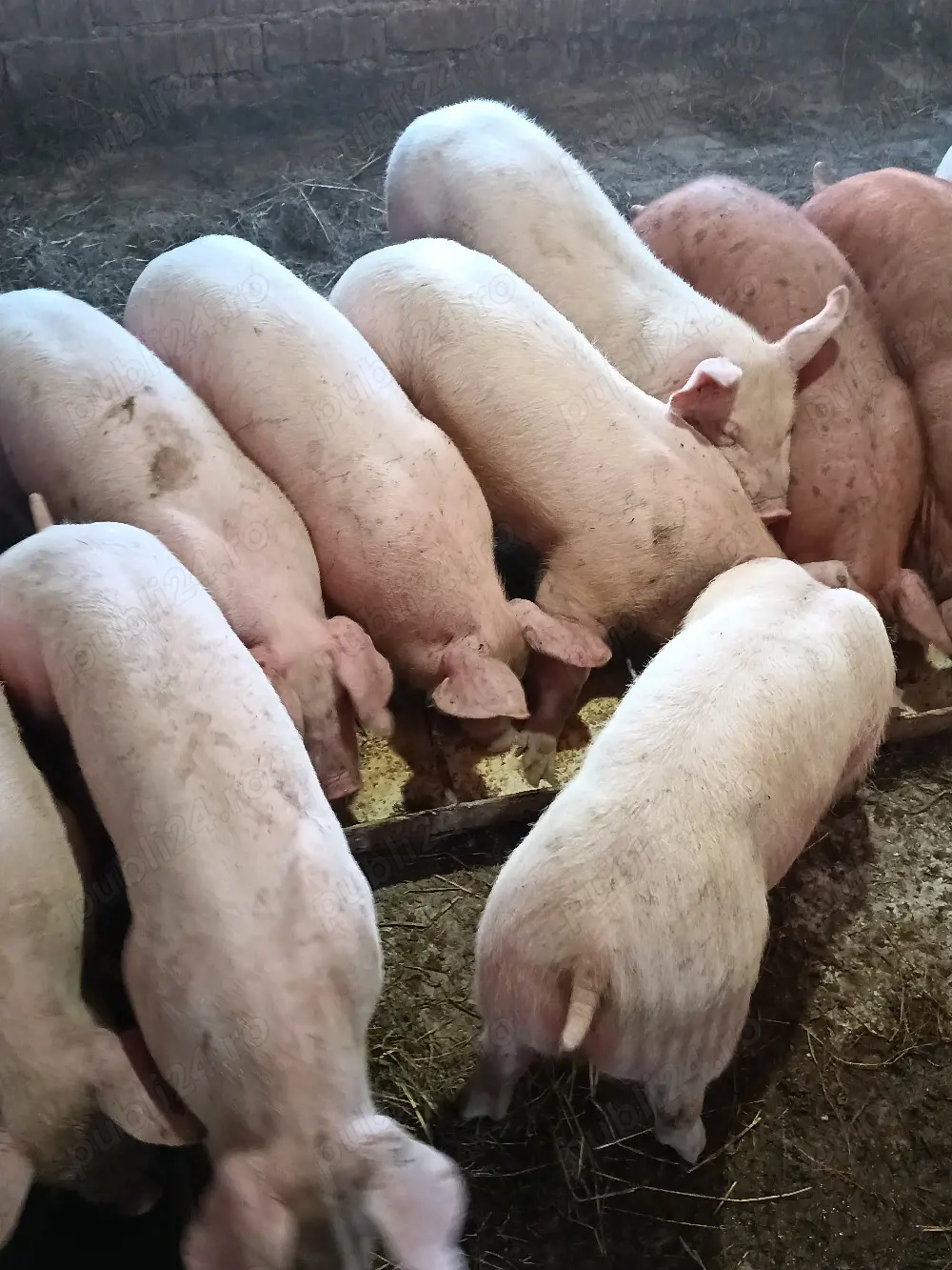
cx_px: 476
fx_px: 1320
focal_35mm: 36
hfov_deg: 39.7
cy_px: 635
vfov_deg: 51.4
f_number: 1.75
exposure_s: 1/25.1
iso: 2373
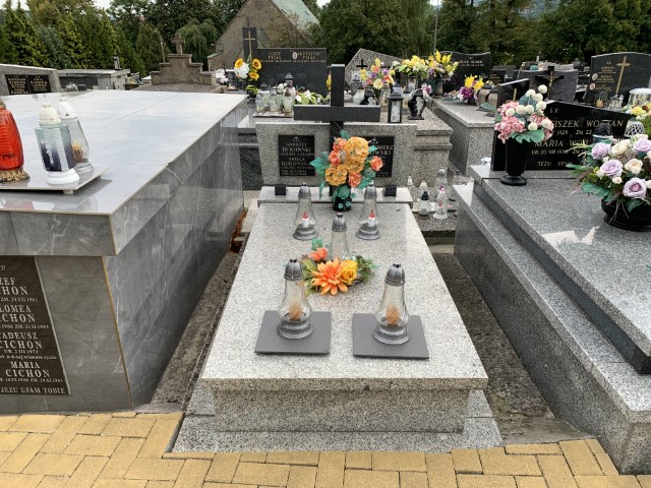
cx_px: 326
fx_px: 489
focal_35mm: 26
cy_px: 244
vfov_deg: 53.1
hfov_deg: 67.3
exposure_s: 1/597
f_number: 1.8
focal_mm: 4.25
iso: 25
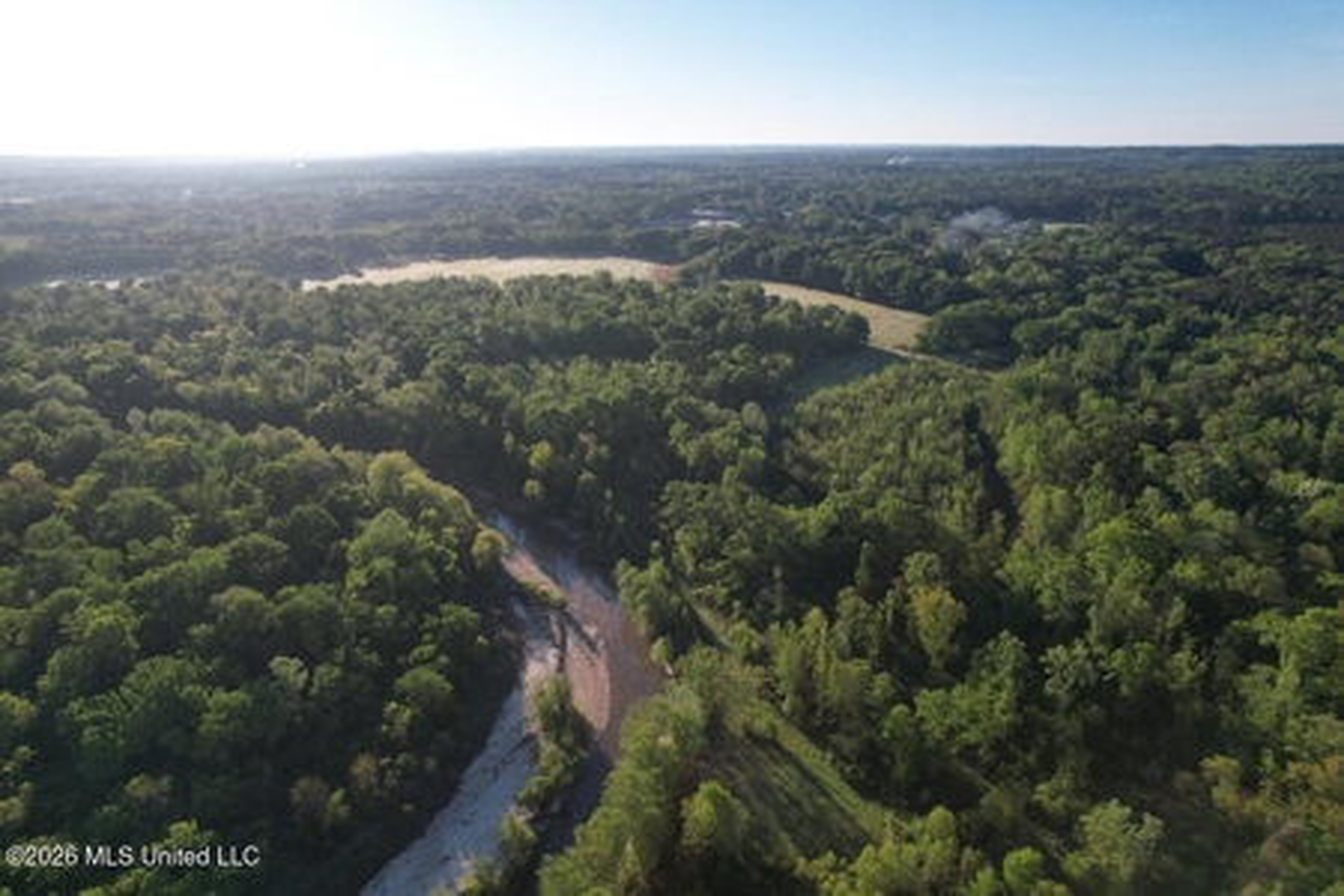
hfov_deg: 78.6
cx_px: 672
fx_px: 821
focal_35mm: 22
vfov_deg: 57.2
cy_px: 448
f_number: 2.8
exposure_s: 1/1600
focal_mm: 8.38
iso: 120
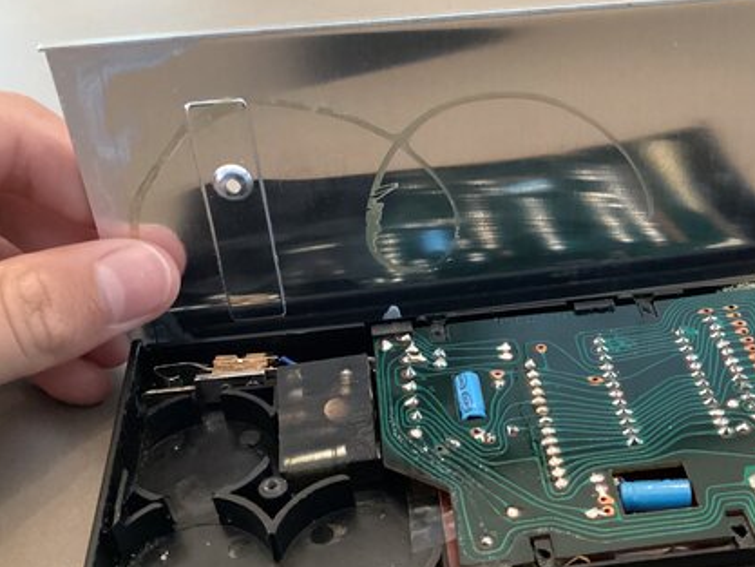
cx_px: 503
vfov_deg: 32.6
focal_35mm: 44
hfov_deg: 42.4
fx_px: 960
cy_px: 382
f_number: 2.4
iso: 640
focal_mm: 3.3
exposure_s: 1/15
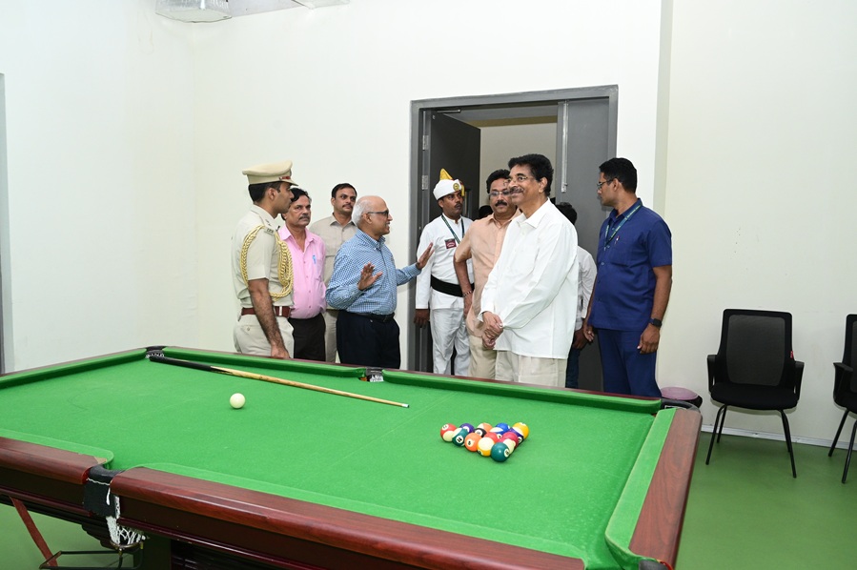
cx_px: 428
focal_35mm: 29
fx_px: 690
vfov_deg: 44.9
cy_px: 285
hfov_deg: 63.7
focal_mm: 29
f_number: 7.1
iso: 2500
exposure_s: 1/160
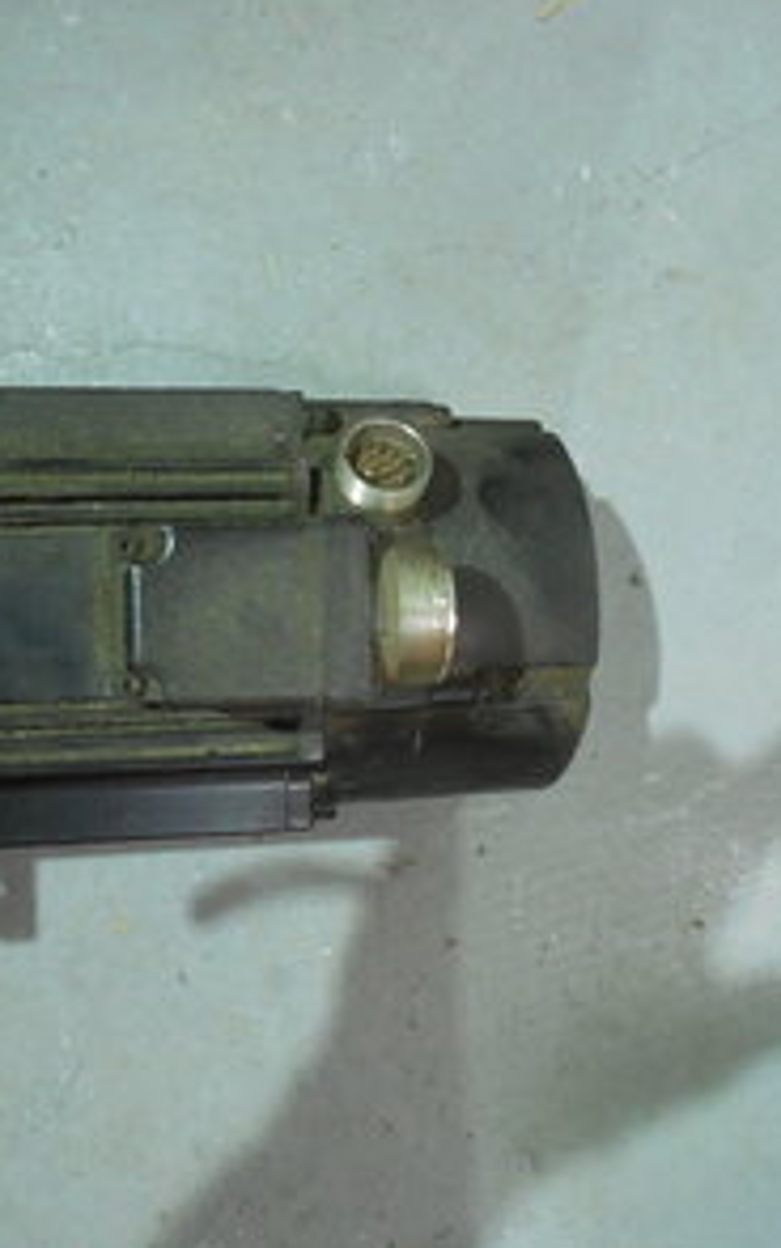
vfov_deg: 54.0
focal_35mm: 36
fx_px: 1225
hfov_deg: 35.2
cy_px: 620
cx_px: 297
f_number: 3.3
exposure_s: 1/15
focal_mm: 4.5
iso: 800
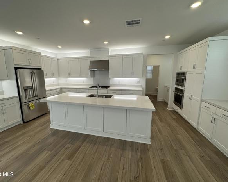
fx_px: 101
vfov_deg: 84.0
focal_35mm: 15
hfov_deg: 96.7
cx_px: 107
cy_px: 89
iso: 50
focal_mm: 2.22
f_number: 2.2
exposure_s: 1/120
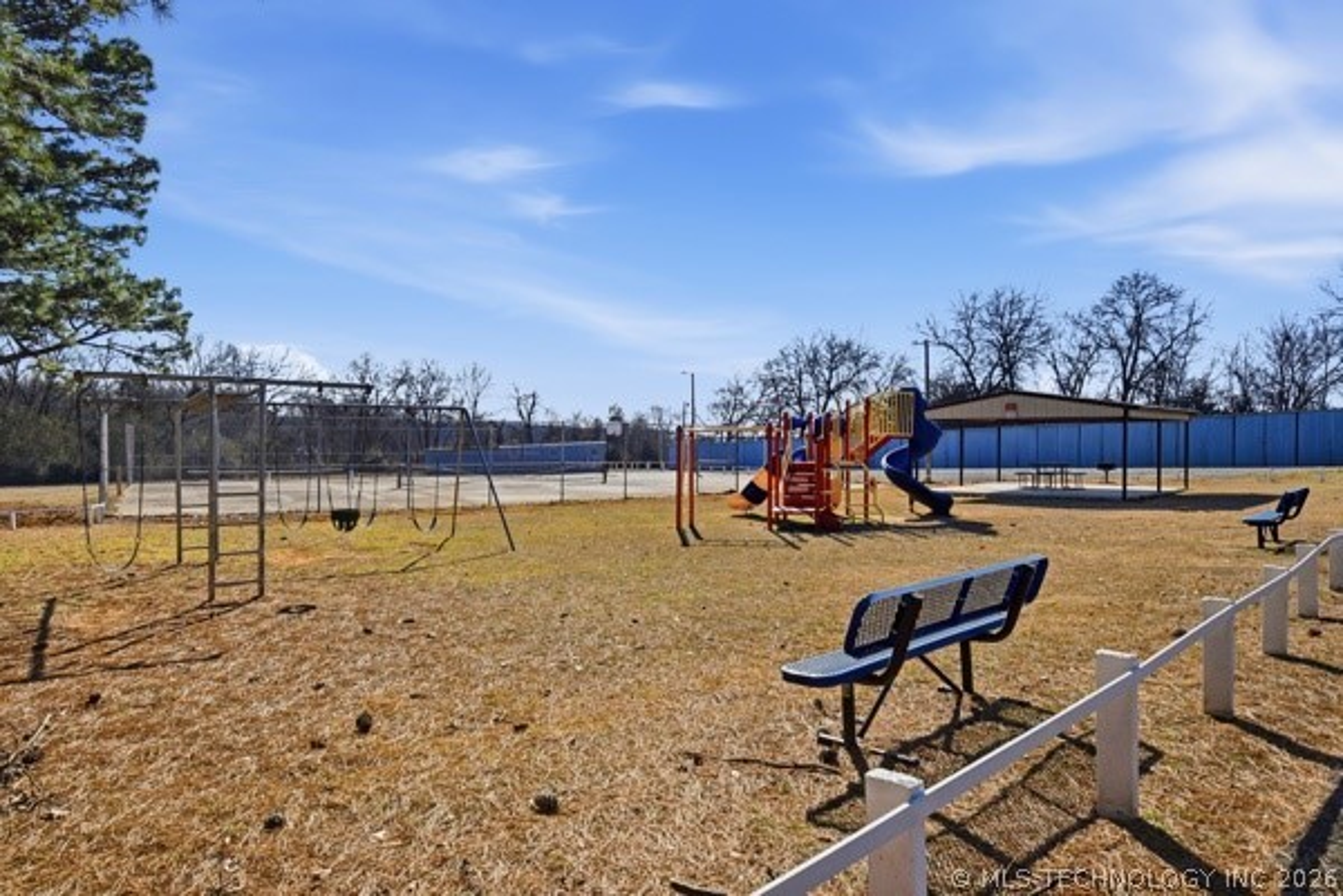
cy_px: 448
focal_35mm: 20
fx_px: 727
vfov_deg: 63.2
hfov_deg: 85.4
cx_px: 672
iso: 250
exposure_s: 1/3200
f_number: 13
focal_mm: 13
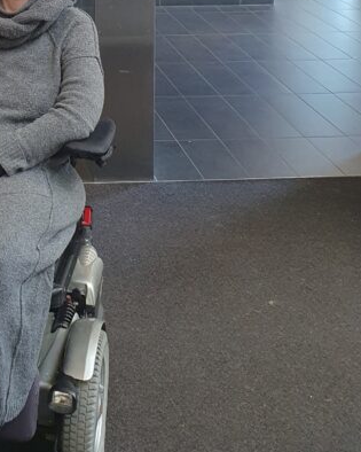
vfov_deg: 26.0
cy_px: -72
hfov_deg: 22.0
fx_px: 882
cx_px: -25
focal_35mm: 66
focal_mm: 4.32
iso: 160
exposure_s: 1/50
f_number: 2.4
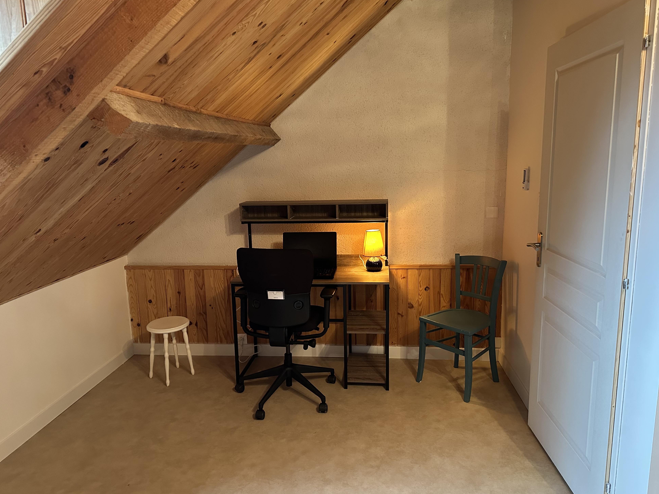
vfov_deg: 54.9
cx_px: 323
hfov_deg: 69.4
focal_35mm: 25
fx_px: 476
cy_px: 248
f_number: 1.78
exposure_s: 1/50
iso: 640
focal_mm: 6.86
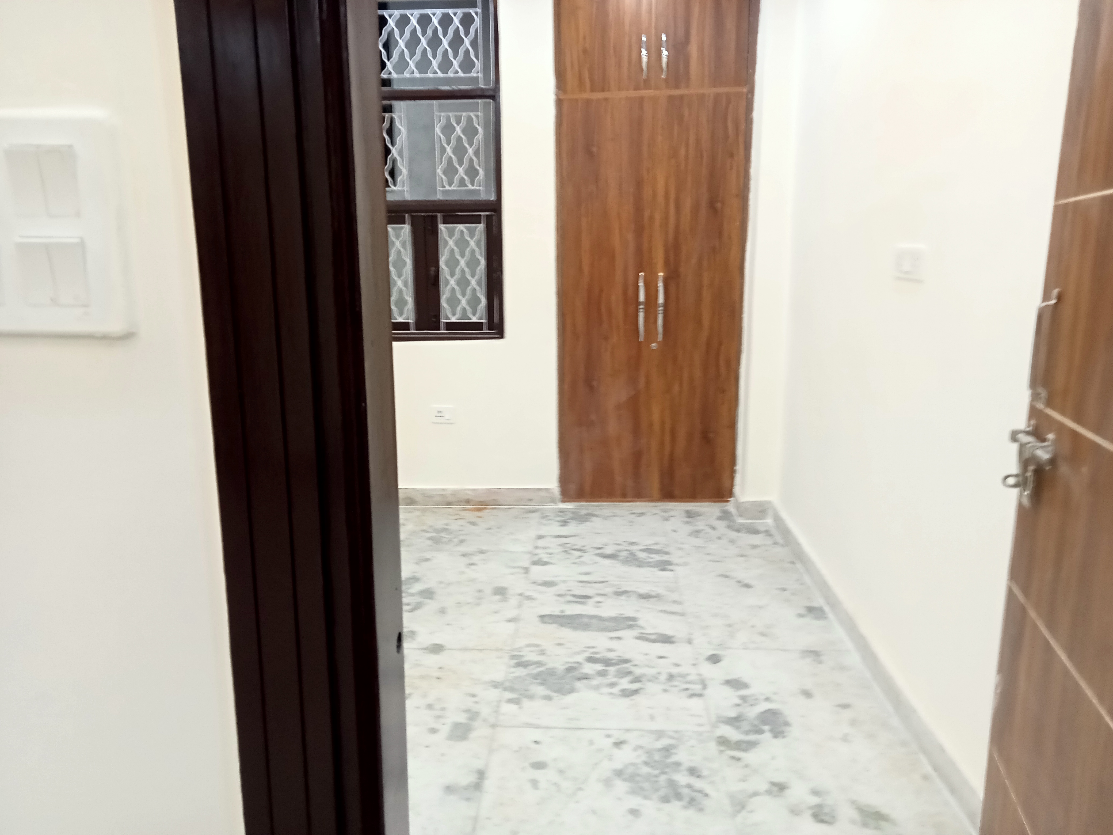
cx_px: 556
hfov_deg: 63.4
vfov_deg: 49.7
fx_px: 900
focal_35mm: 28
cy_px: 418
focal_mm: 3.46
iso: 219
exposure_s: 1/33.3
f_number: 2.2
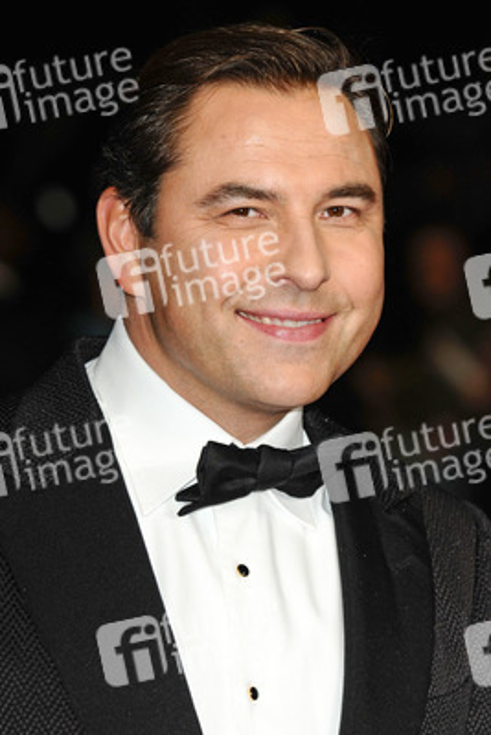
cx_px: 246
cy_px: 368
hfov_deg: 7.0
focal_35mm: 195
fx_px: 3986
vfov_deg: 10.5
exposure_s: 1/160
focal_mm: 130
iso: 320
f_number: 4.5
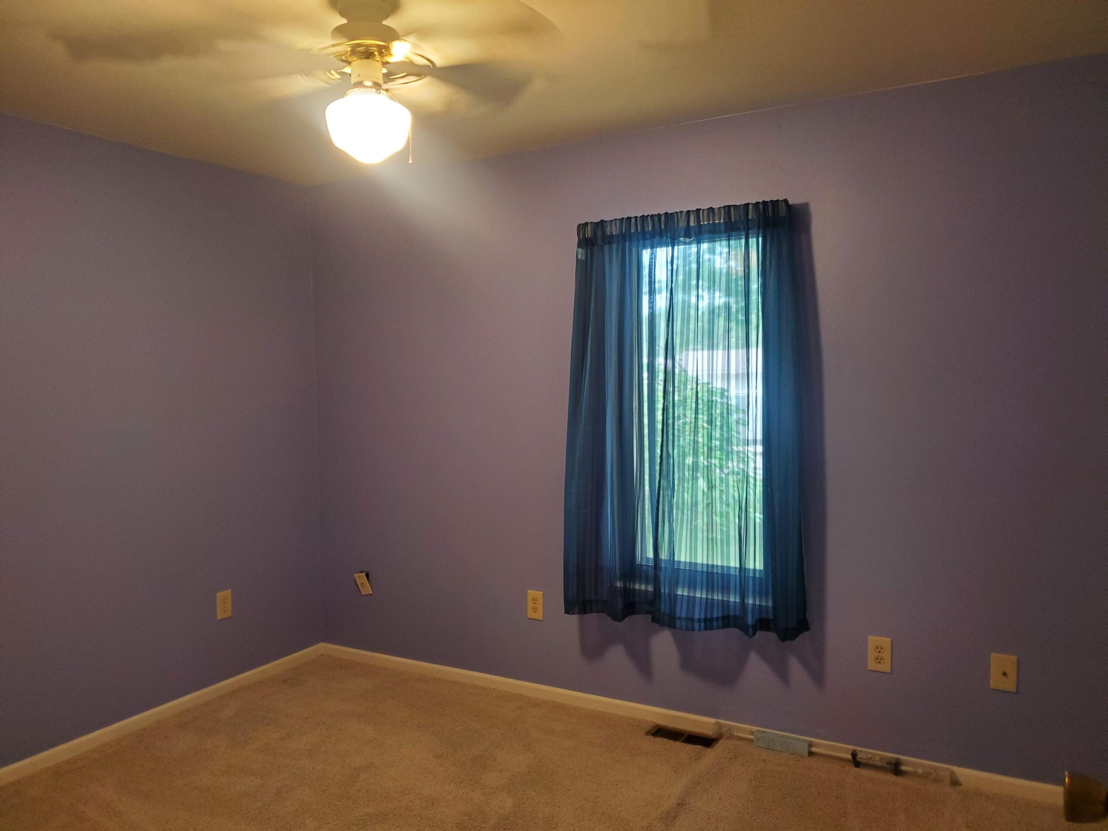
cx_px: 554
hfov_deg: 67.3
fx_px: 832
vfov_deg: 53.1
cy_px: 416
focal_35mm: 26
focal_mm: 4.3
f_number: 1.5
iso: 250
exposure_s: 1/40
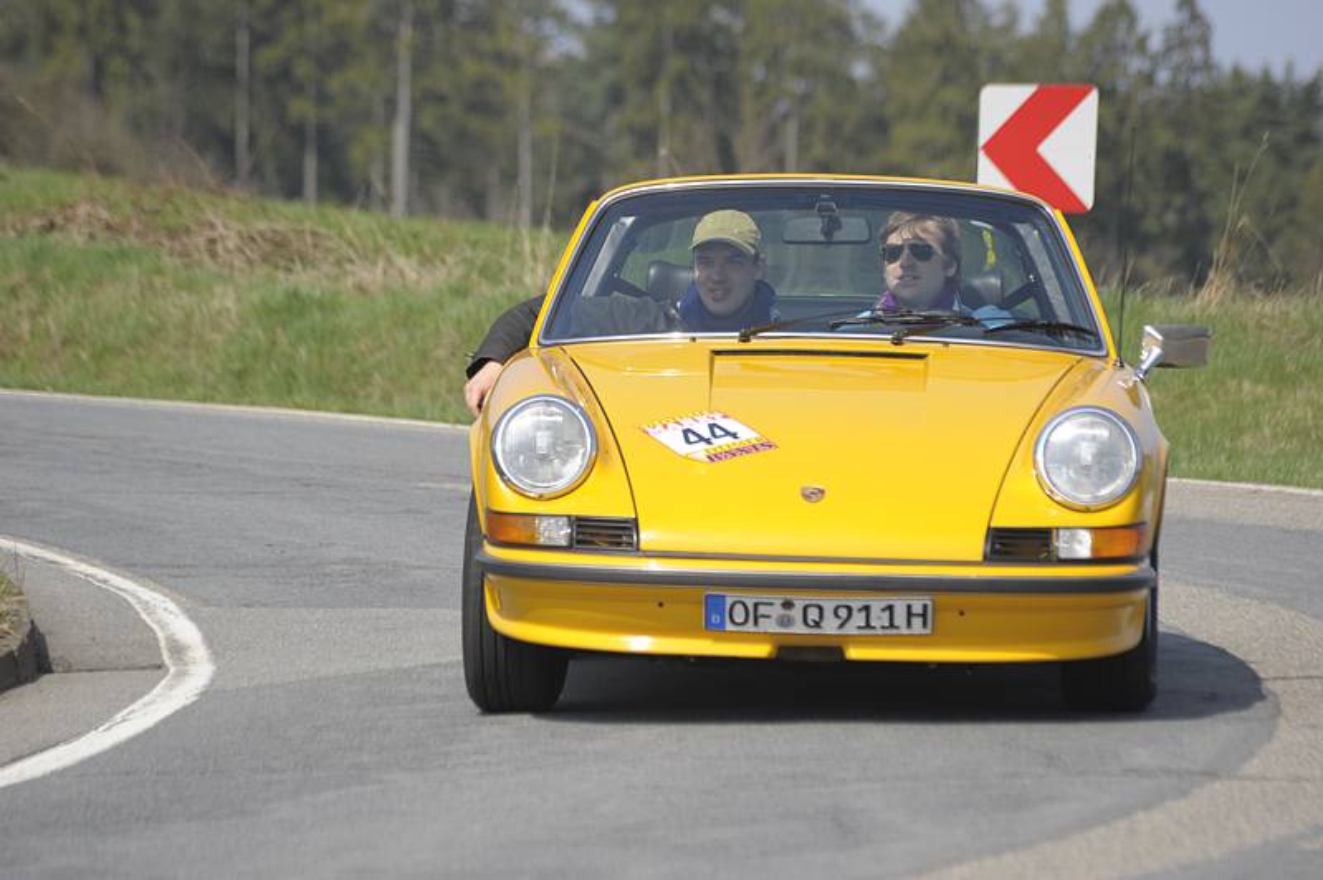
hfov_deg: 6.9
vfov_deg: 4.6
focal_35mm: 300
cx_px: 662
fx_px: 11016
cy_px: 440
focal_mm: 300
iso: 200
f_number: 9
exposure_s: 1/400
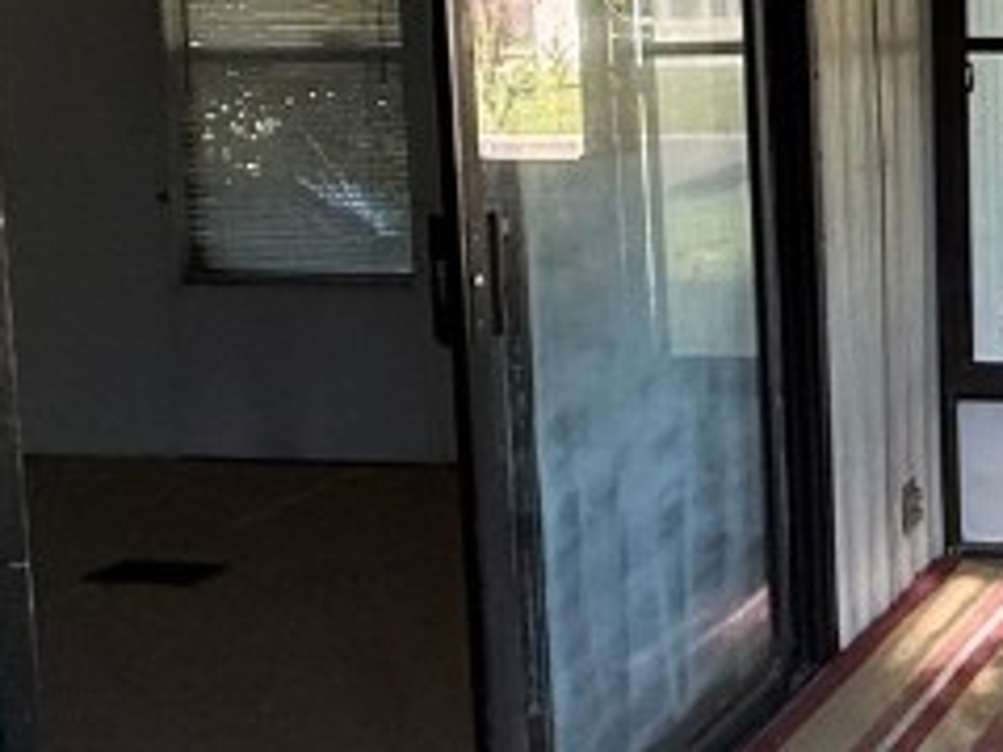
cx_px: 1330
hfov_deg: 26.8
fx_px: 1738
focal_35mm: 60
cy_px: 84
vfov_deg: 23.8
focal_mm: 2.22
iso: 320
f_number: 2.2
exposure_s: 1/99
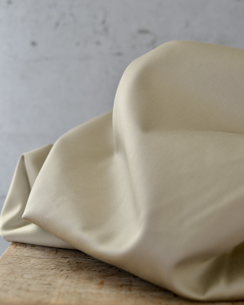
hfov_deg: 25.6
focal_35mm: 60
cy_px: 164
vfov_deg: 31.7
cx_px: 122
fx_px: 538
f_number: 3.5
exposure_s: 1/320
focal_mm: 35
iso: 100
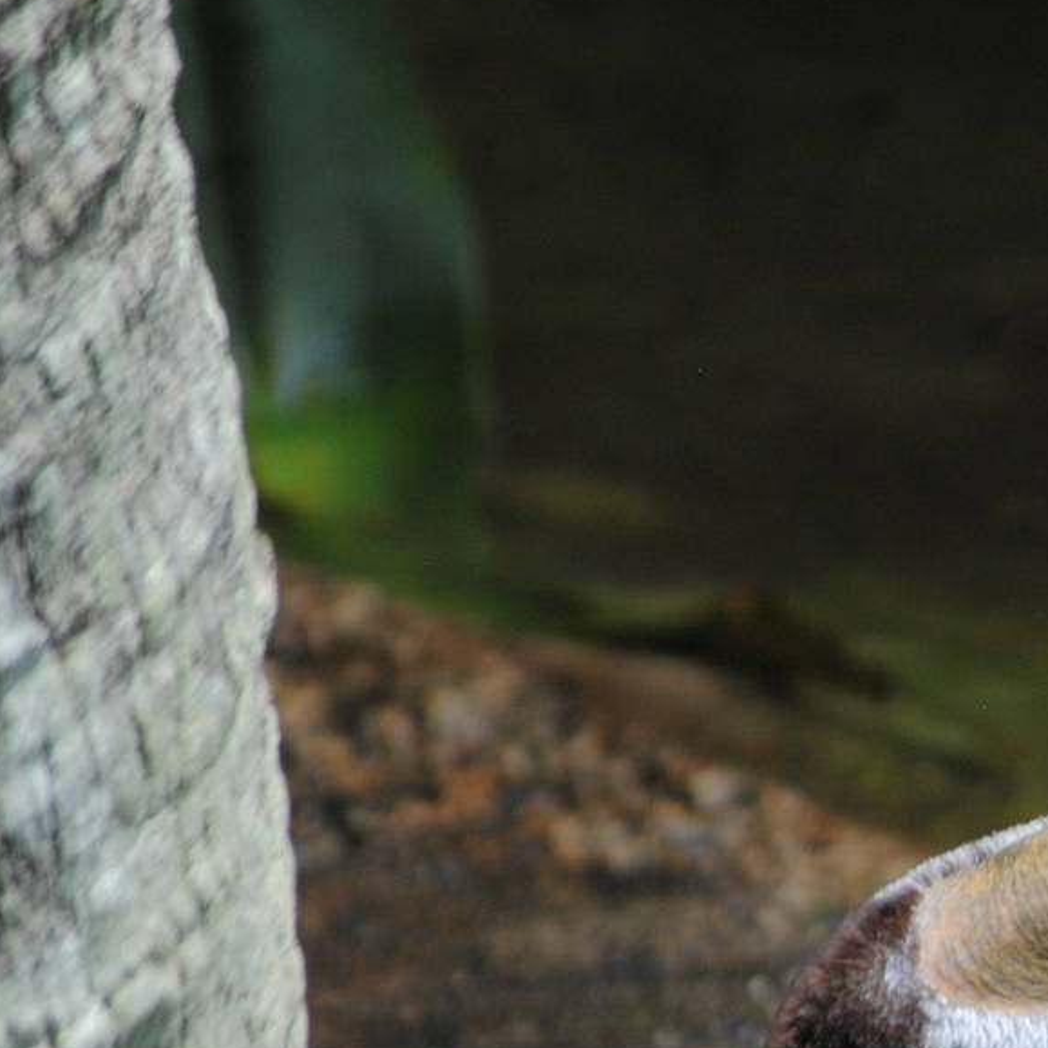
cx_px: 1350
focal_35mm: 670
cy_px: 942
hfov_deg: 2.6
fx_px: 22949
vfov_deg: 2.6
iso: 400
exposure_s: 1/400
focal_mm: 190
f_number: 5.6
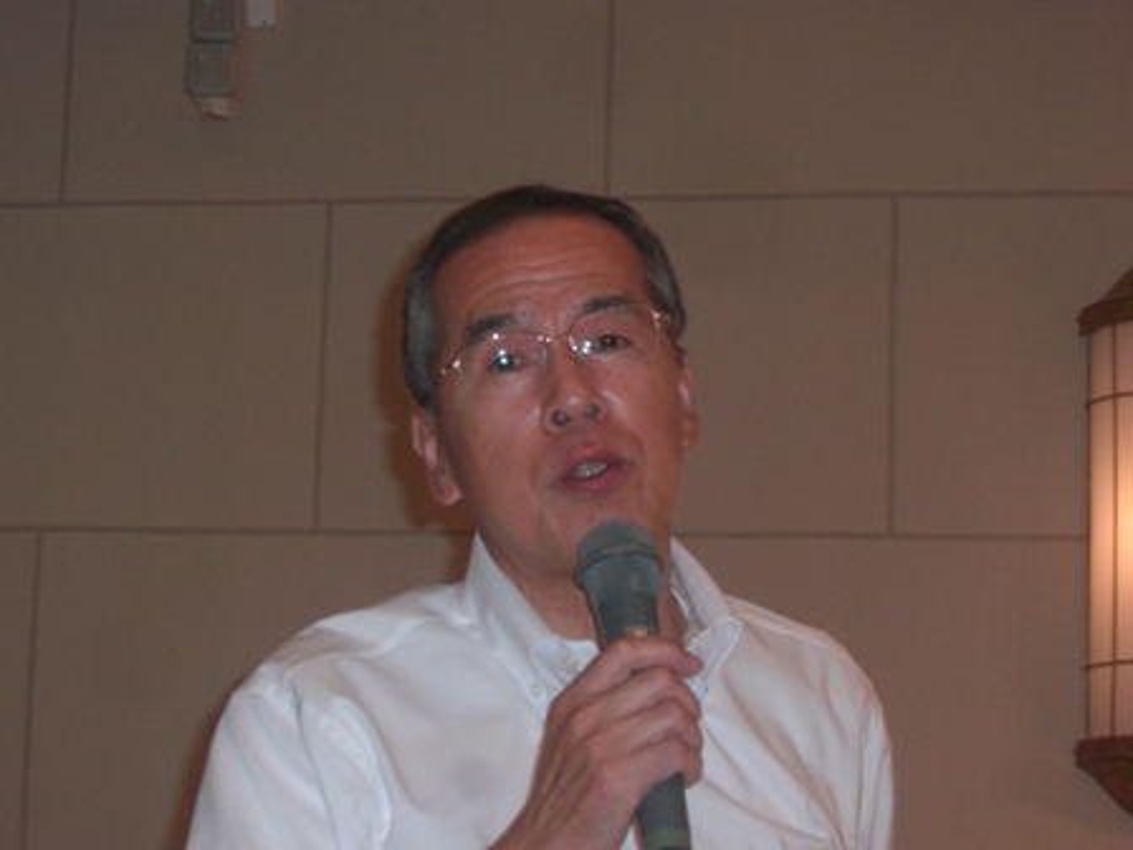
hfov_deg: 17.3
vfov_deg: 13.0
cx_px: 566
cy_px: 425
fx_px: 3731
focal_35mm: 114
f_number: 5.4
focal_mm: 23.7
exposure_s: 1/60
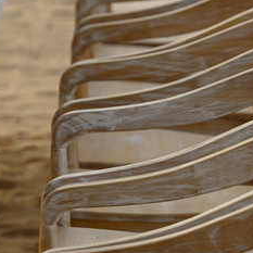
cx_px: -444
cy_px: 18
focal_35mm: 447
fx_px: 3696
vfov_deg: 3.9
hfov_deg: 3.8
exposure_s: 1/1000
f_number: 2.8
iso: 200
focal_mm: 81
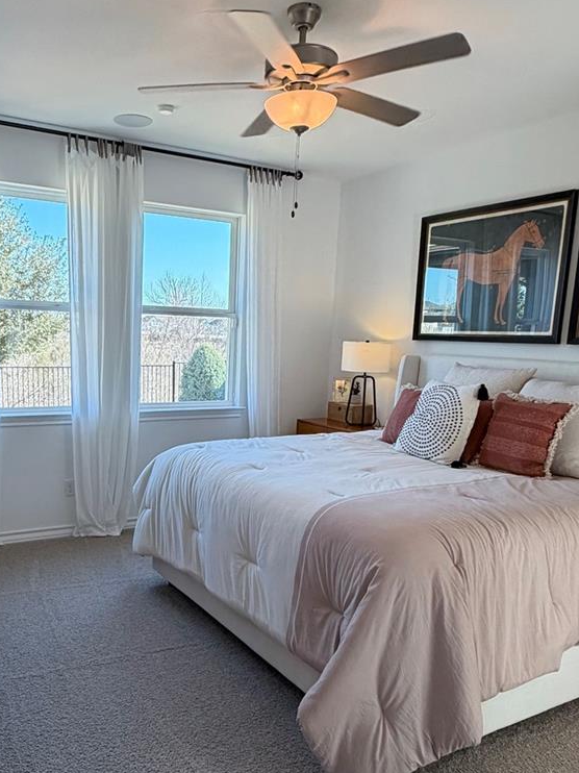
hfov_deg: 47.6
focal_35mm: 29
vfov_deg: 61.2
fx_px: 647
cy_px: 459
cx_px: 204
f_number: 2.2
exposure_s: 1/120
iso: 100
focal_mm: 2.22
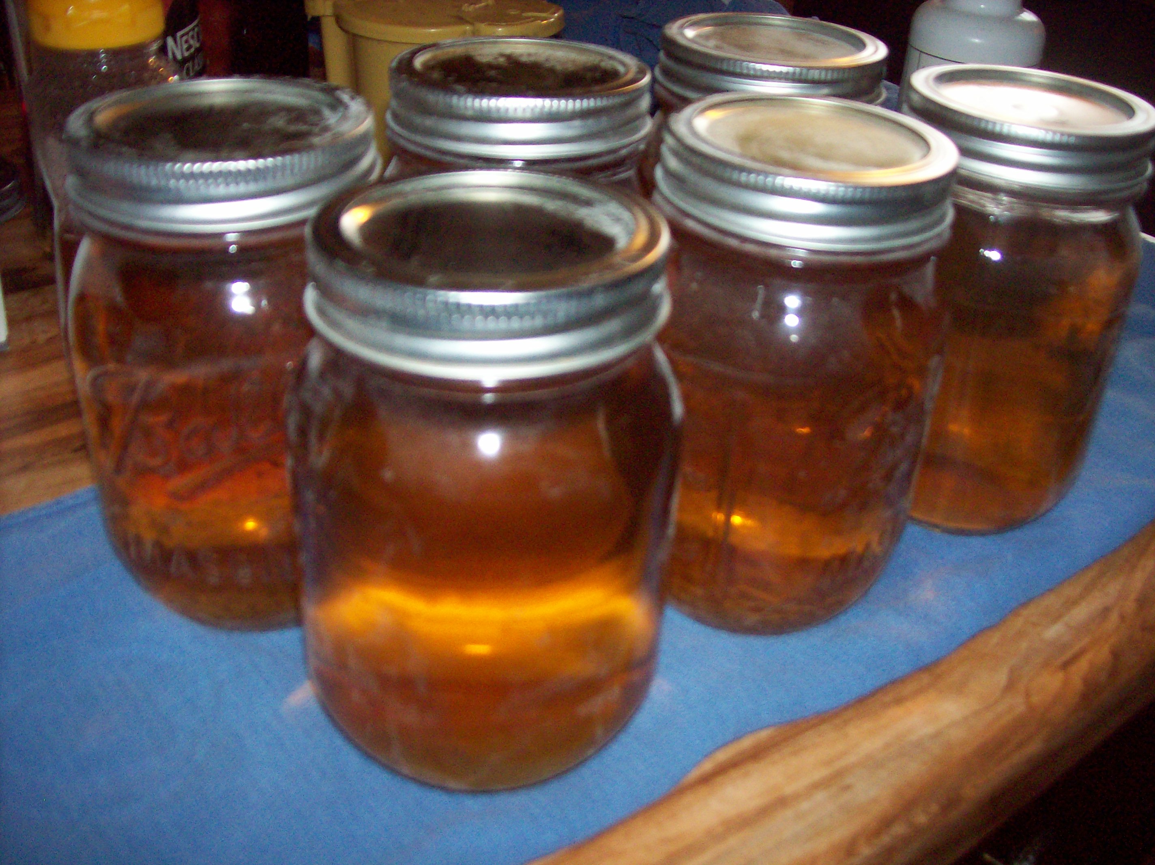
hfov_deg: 51.4
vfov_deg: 39.6
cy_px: 432
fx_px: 1201
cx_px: 578
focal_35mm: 36
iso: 140
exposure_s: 1/64
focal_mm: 6
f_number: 2.7
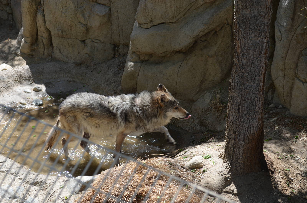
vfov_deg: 16.5
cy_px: 102
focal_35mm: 82
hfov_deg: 24.7
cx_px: 154
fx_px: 702
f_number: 8
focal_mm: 55
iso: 200
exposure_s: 1/250
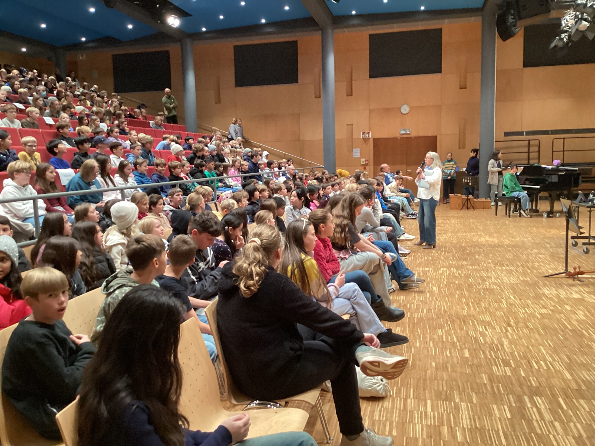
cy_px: 223
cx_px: 298
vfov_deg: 45.4
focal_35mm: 31
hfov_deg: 58.4
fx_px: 533
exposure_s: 1/50
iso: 250
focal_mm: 3.3
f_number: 2.4
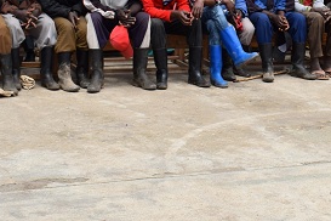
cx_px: 289
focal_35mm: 106
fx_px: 977
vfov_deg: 12.7
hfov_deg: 18.9
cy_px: 7
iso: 100
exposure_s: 1/200
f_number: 10
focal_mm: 27
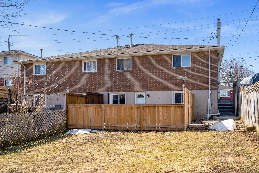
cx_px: 130
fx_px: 237
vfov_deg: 40.0
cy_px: 86
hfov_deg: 57.2
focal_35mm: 33
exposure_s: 1/200
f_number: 8
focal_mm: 33
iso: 320
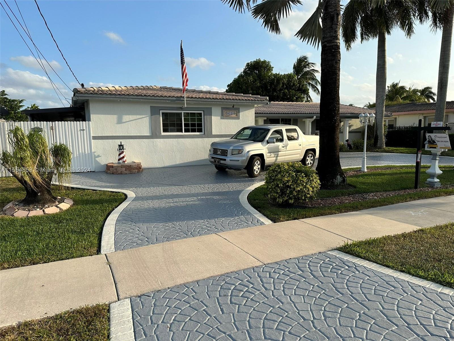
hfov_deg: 71.6
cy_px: 170
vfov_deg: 56.8
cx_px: 227
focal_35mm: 24
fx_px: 315
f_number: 1.78
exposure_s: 1/3155
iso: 80
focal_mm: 6.86
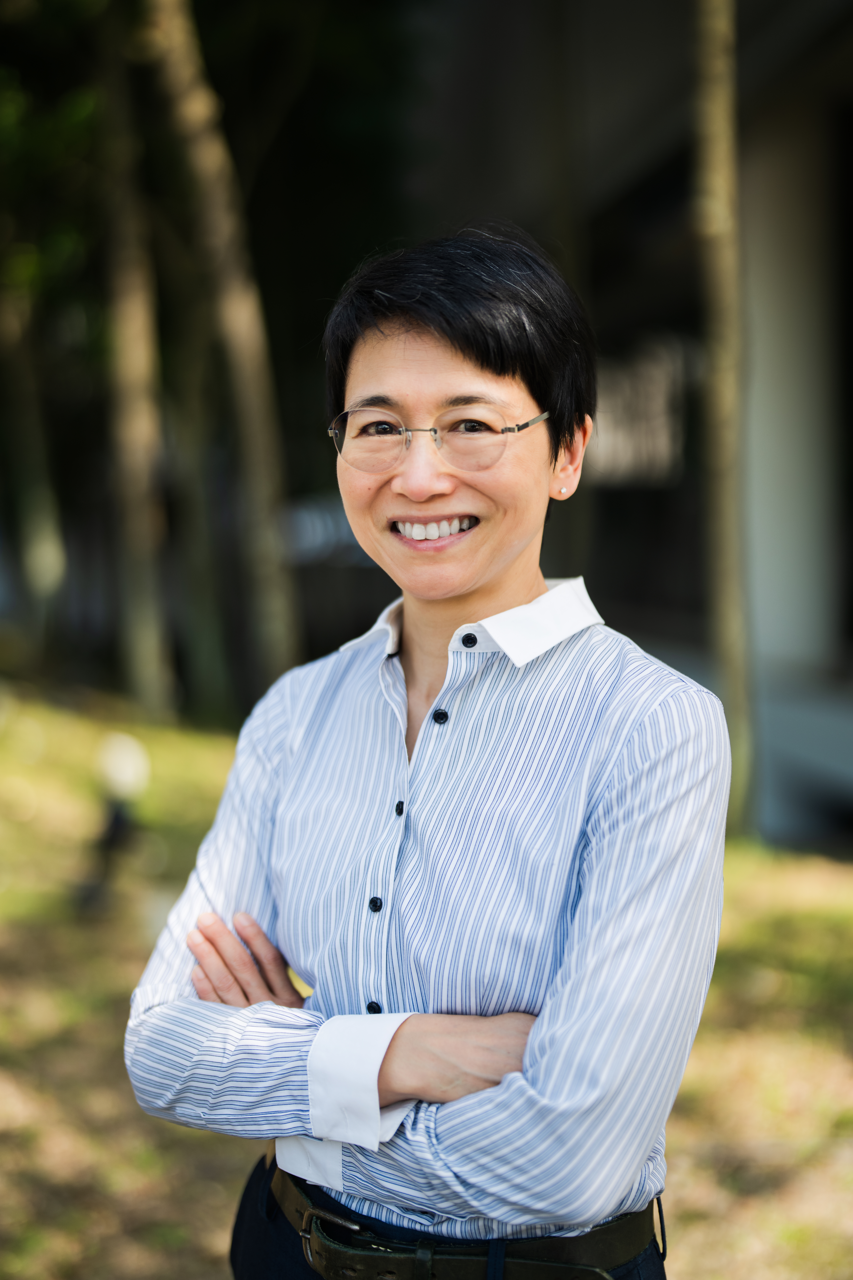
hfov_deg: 27.0
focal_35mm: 50
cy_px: 640
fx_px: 1777
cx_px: 426
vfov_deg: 39.6
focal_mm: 50
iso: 100
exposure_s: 1/3200
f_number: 1.2
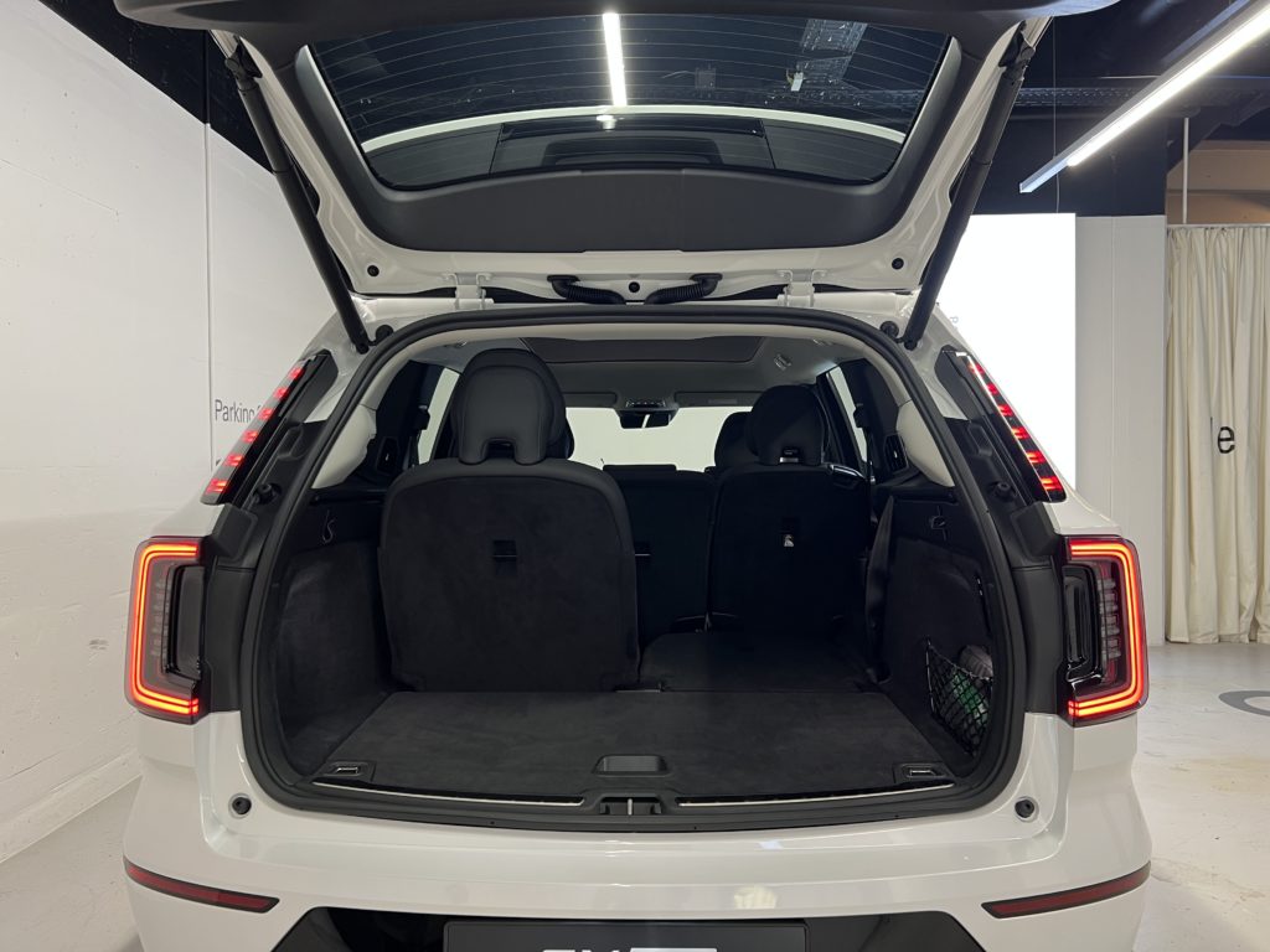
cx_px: 635
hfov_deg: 67.3
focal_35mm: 26
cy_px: 476
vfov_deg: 53.1
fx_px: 954
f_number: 1.5
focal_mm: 5.7
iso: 80
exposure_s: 1/50
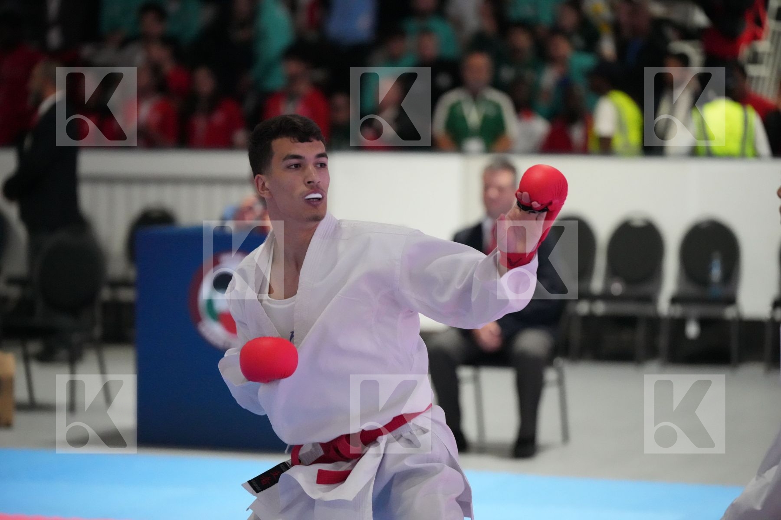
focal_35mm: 146
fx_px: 3167
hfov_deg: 14.1
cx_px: 390
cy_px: 260
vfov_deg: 9.4
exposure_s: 1/800
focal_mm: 146
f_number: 2.8
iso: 12800
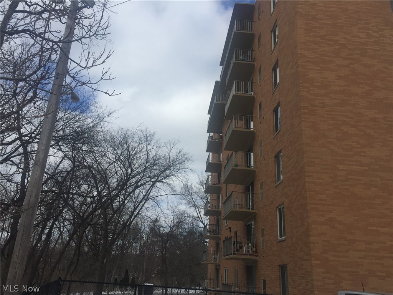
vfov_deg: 48.2
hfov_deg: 61.7
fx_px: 329
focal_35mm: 29
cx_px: 196
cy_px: 148
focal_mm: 4.15
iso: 32
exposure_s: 1/3300
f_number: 2.2
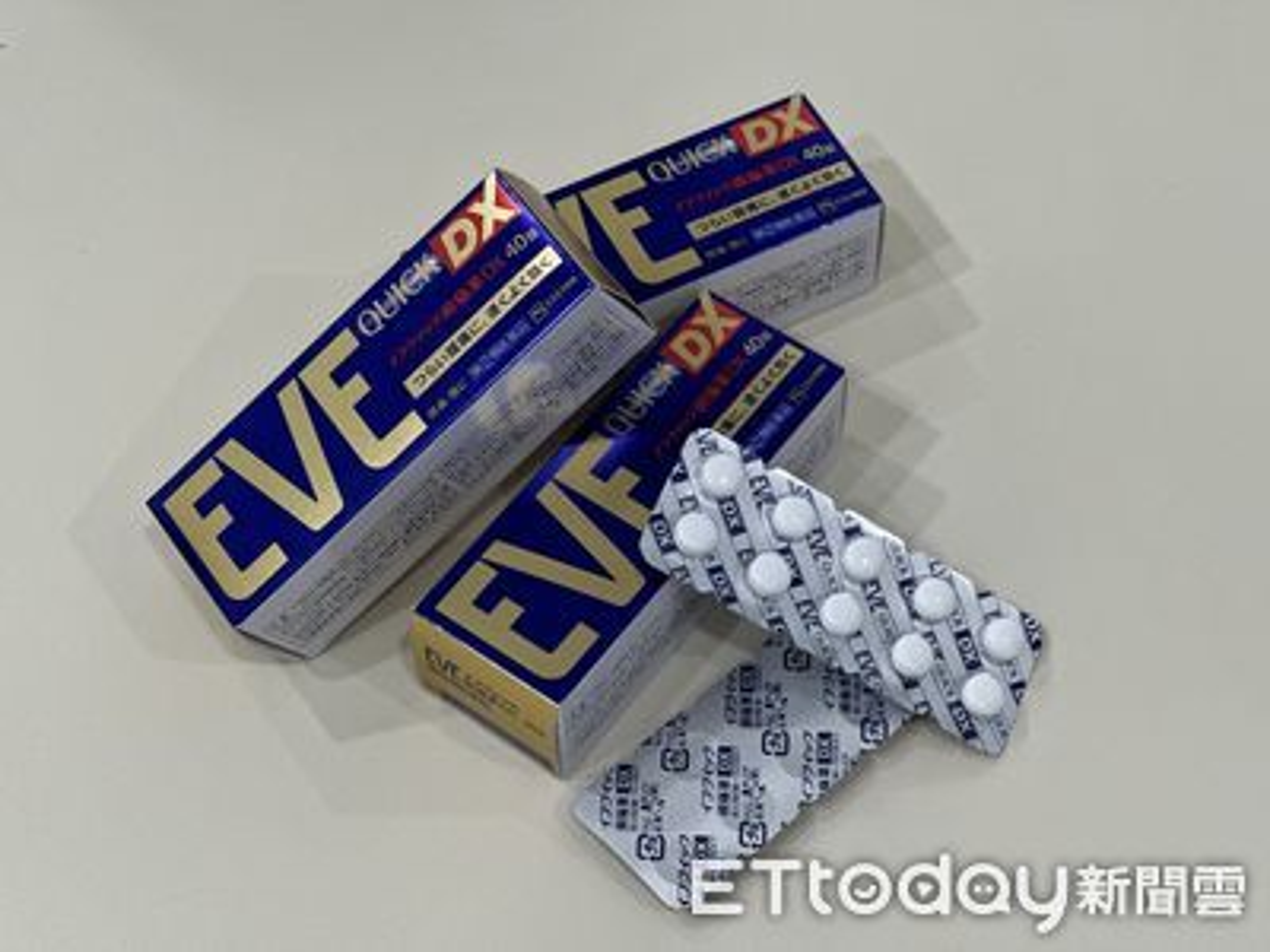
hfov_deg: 25.3
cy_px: 476
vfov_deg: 19.1
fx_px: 2825
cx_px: 635
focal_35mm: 77
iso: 250
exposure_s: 1/76
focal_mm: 9
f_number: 2.8
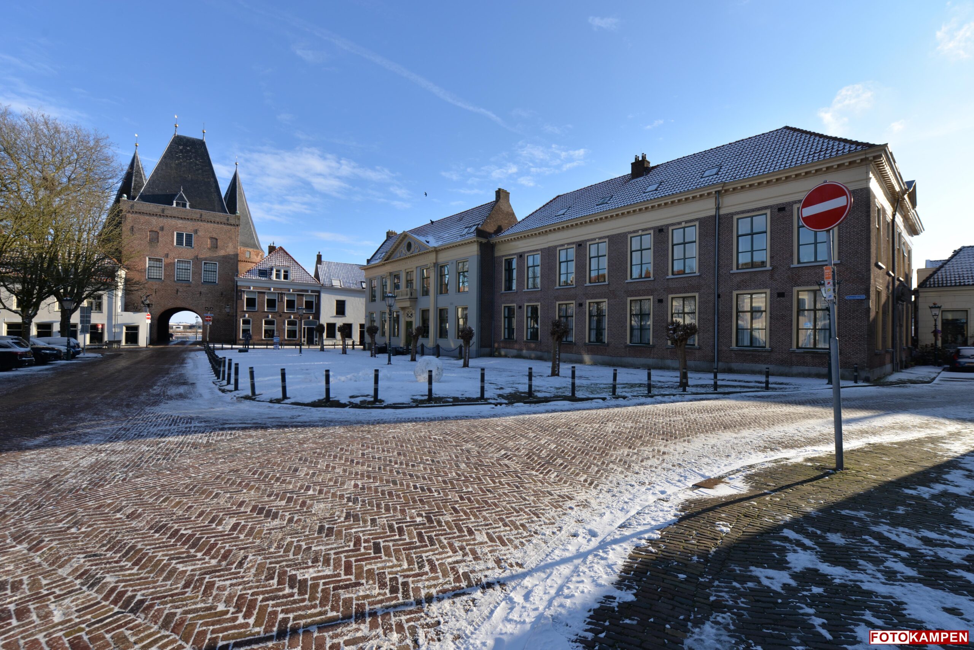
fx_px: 379
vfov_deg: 81.3
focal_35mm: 14
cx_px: 487
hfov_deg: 104.2
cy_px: 325
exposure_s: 1/250
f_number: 8
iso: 100
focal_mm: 14
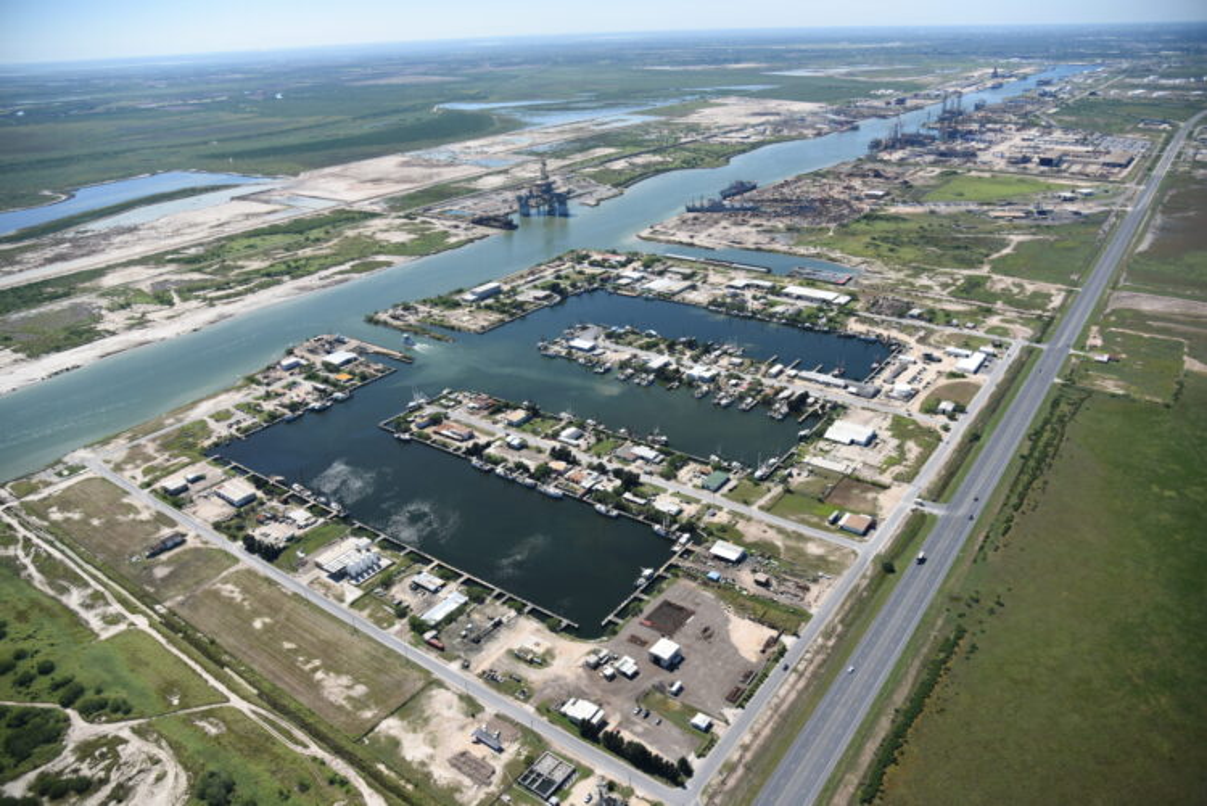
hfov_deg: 73.7
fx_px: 805
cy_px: 403
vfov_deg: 53.2
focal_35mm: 24
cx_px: 604
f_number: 4.5
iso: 100
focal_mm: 24
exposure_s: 1/1000
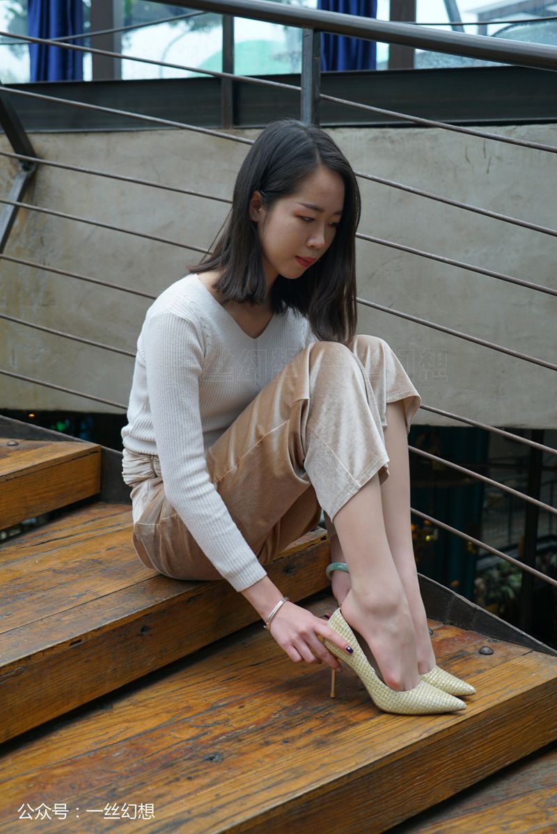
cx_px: 278
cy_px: 417
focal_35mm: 44
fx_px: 1020
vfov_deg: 44.5
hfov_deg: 30.5
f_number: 4.5
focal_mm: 44
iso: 200
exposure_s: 1/60
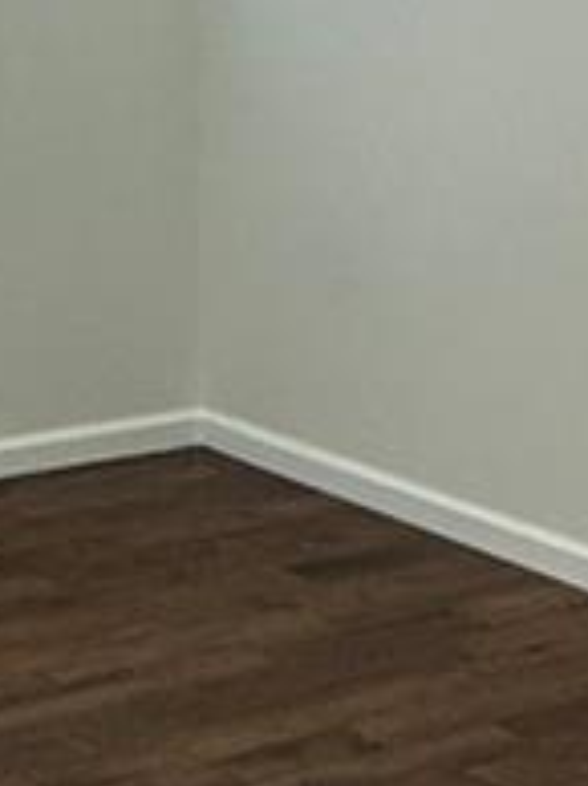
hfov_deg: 13.3
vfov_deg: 17.7
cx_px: 231
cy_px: 348
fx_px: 2520
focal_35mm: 111
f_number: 2.2
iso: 250
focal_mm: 2.22
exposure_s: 1/120
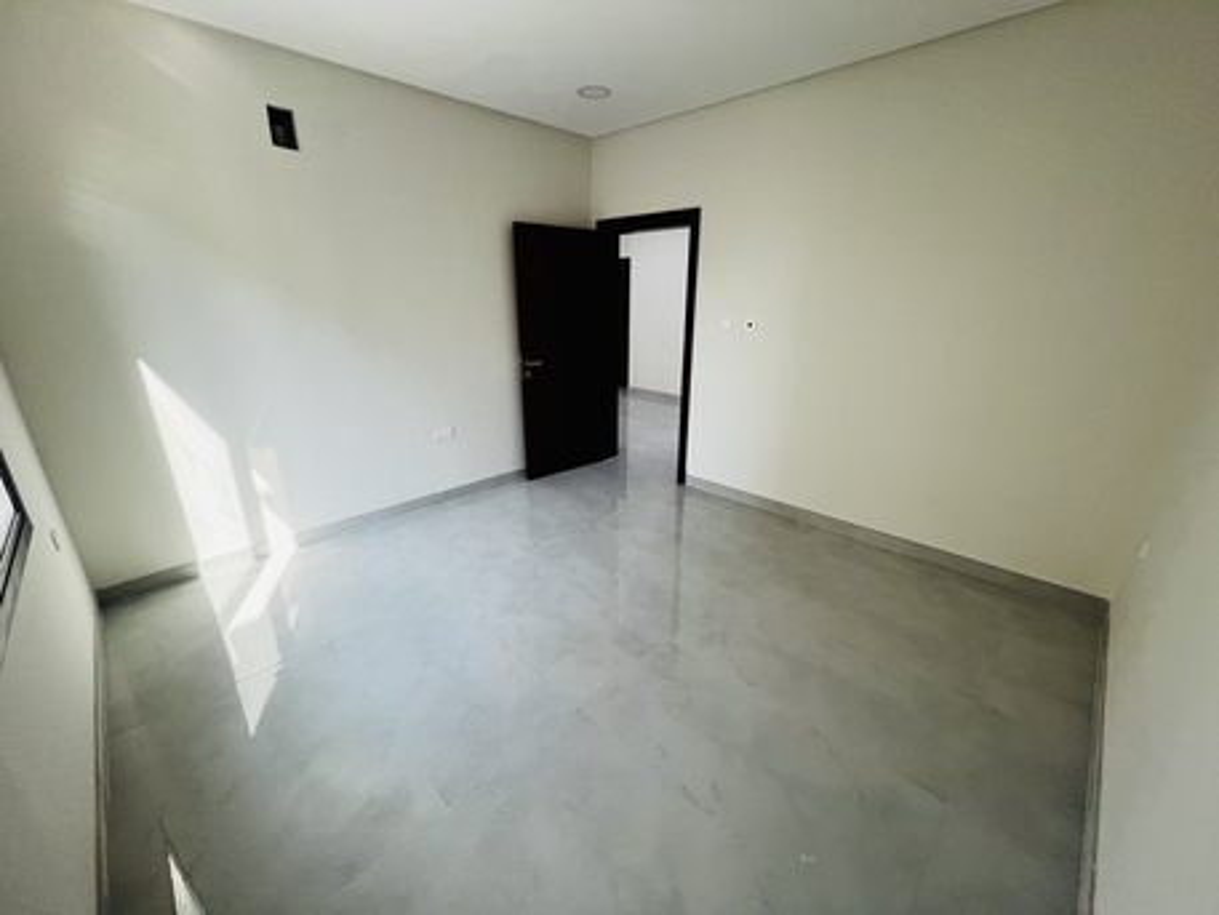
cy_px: 458
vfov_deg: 89.9
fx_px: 458
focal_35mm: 13
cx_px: 610
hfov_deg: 106.2
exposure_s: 1/100
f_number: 1.8
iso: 80
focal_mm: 1.57
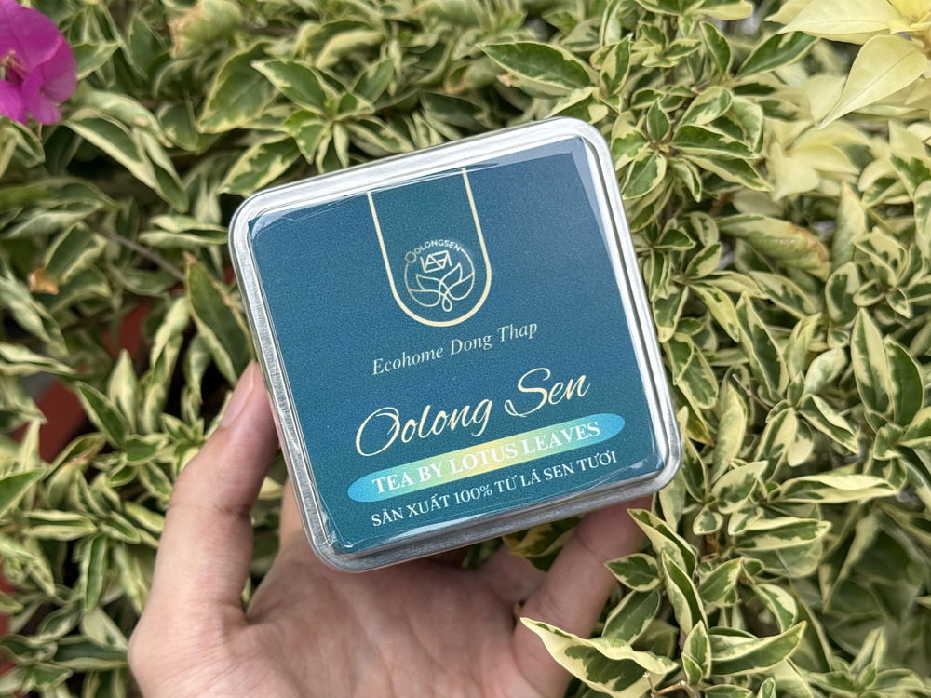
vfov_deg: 30.3
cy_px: 349
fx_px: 1291
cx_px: 466
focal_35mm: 48
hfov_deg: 39.7
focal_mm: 6.76
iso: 80
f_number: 1.78
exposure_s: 1/1678
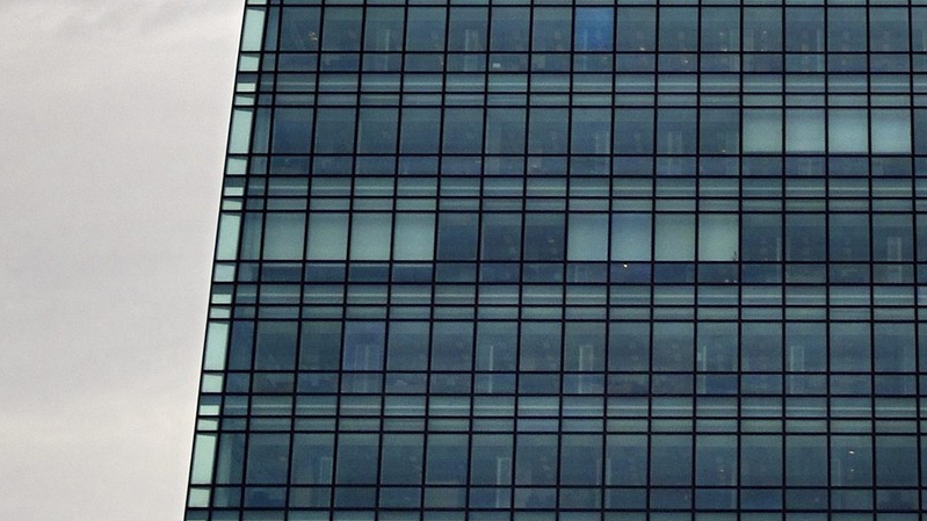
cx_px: 694
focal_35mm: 107
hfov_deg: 19.8
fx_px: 2629
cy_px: -822
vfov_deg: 9.7
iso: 400
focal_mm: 34
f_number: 13
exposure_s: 1/250
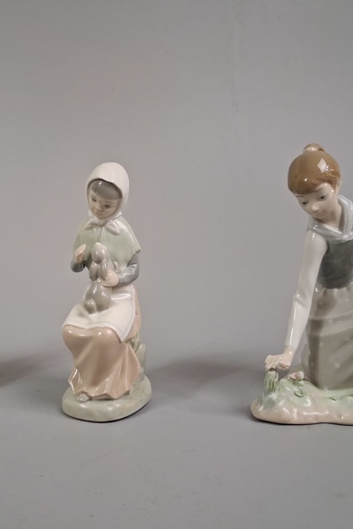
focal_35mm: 38
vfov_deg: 50.7
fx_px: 559
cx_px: 103
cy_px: 266
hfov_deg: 34.5
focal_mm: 4
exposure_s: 1/100
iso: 400
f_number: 1.8
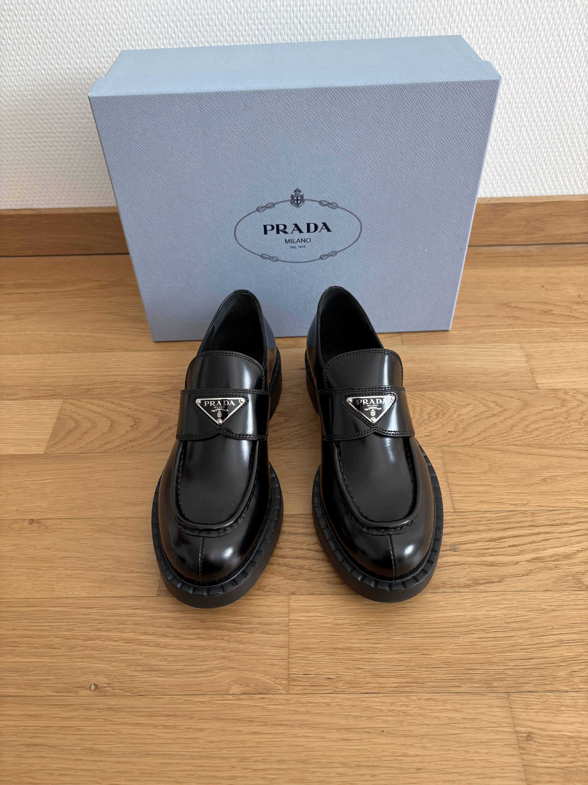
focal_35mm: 26
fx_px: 589
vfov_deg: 67.3
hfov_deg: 53.1
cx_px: 294
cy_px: 392
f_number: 1.6
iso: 125
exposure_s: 1/122
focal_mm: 5.96
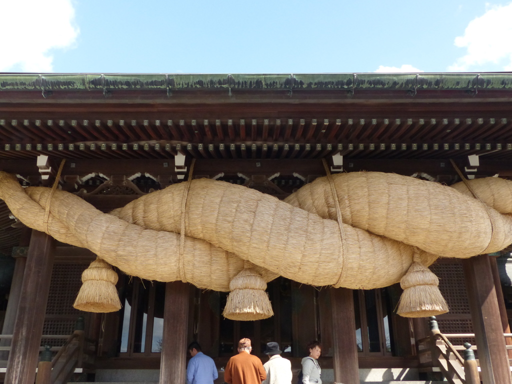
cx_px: 256
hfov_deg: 56.8
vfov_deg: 44.2
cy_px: 192
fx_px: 473
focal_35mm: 32
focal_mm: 5.8
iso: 320
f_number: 5
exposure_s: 1/250
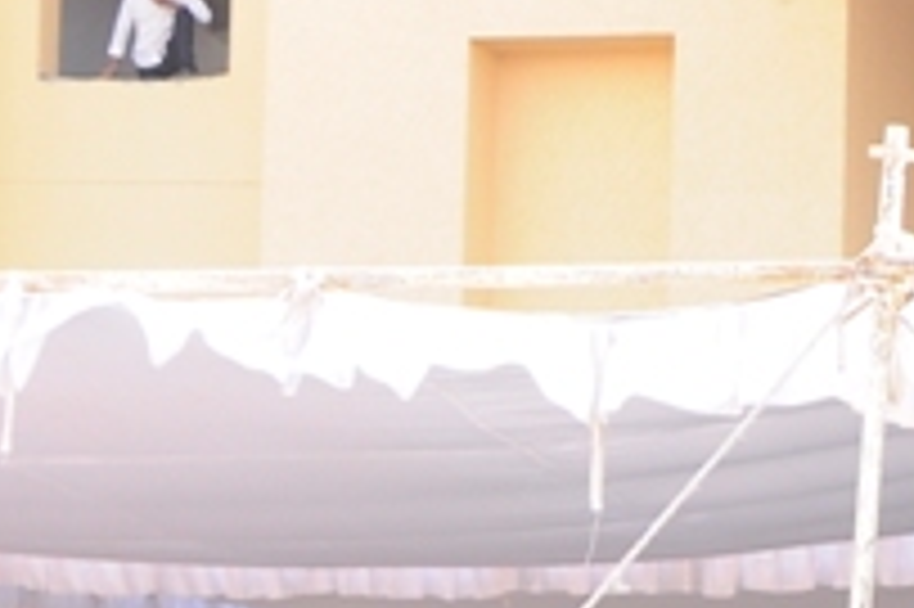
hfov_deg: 6.3
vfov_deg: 4.3
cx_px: 1972
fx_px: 8067
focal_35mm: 318
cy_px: 671
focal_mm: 42
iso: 400
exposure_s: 1/125
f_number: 8
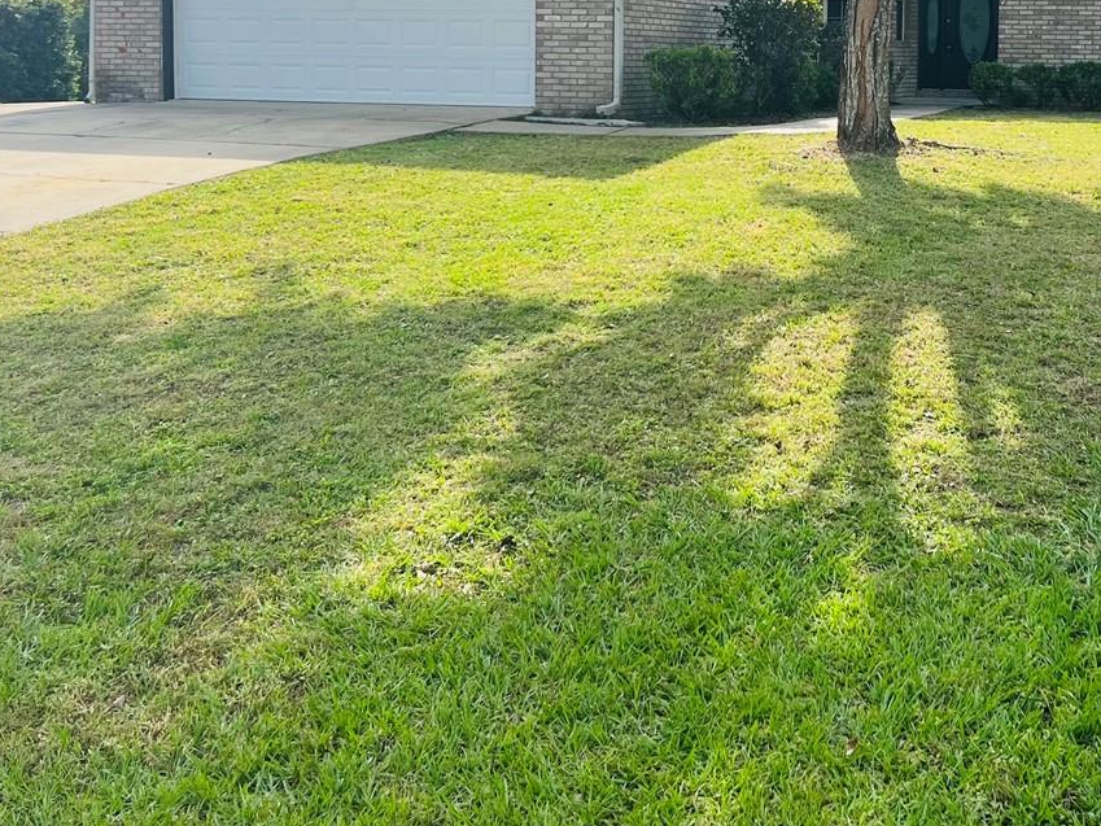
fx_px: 1559
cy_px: 77
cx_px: 777
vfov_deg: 28.5
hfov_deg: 38.2
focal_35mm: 49
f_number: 1.5
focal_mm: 5.7
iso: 50
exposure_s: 1/2008
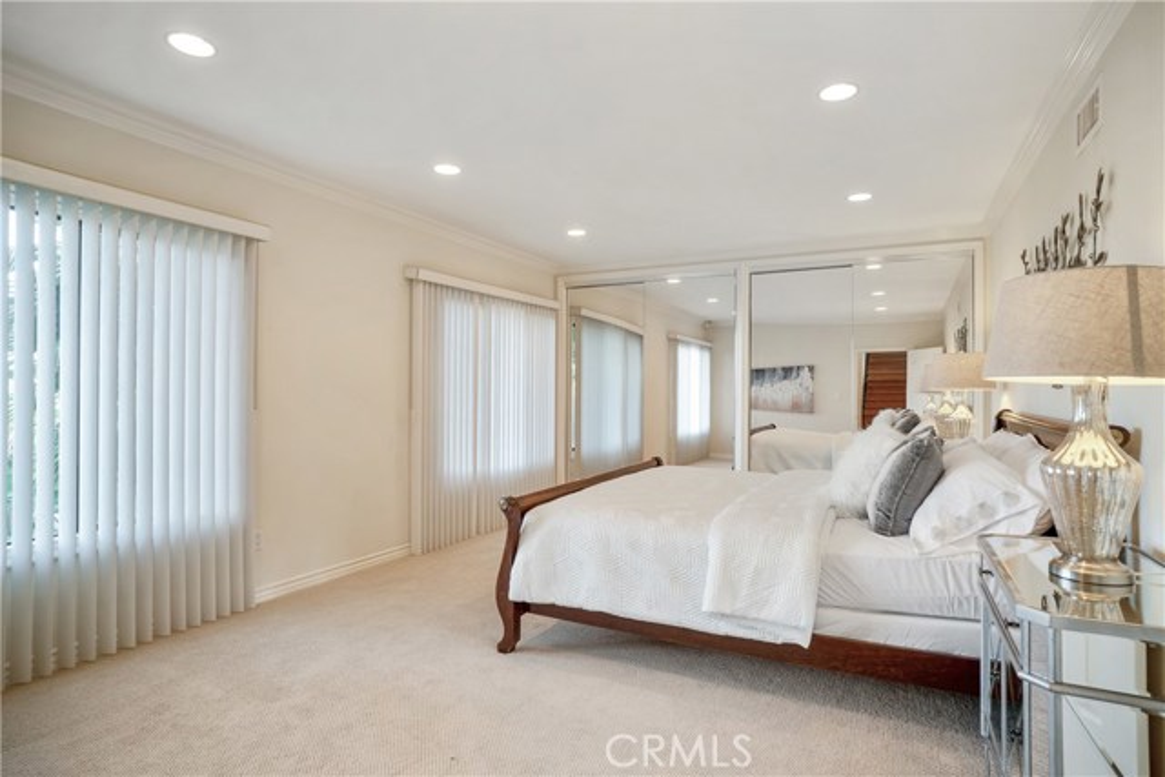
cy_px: 388
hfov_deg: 90.0
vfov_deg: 67.4
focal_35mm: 18
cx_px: 582
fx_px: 583
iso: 125
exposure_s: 1/25
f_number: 8
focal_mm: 18
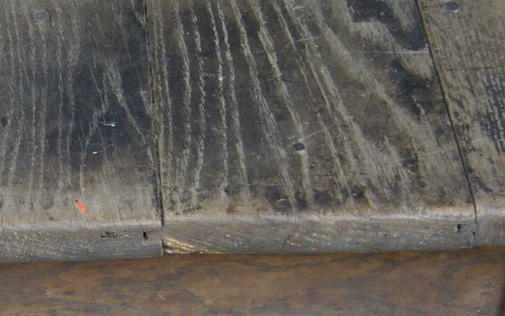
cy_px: 317
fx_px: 1473
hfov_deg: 19.1
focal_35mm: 107
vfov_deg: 12.1
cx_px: 42
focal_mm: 5.8
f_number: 2.8
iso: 80
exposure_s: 1/60
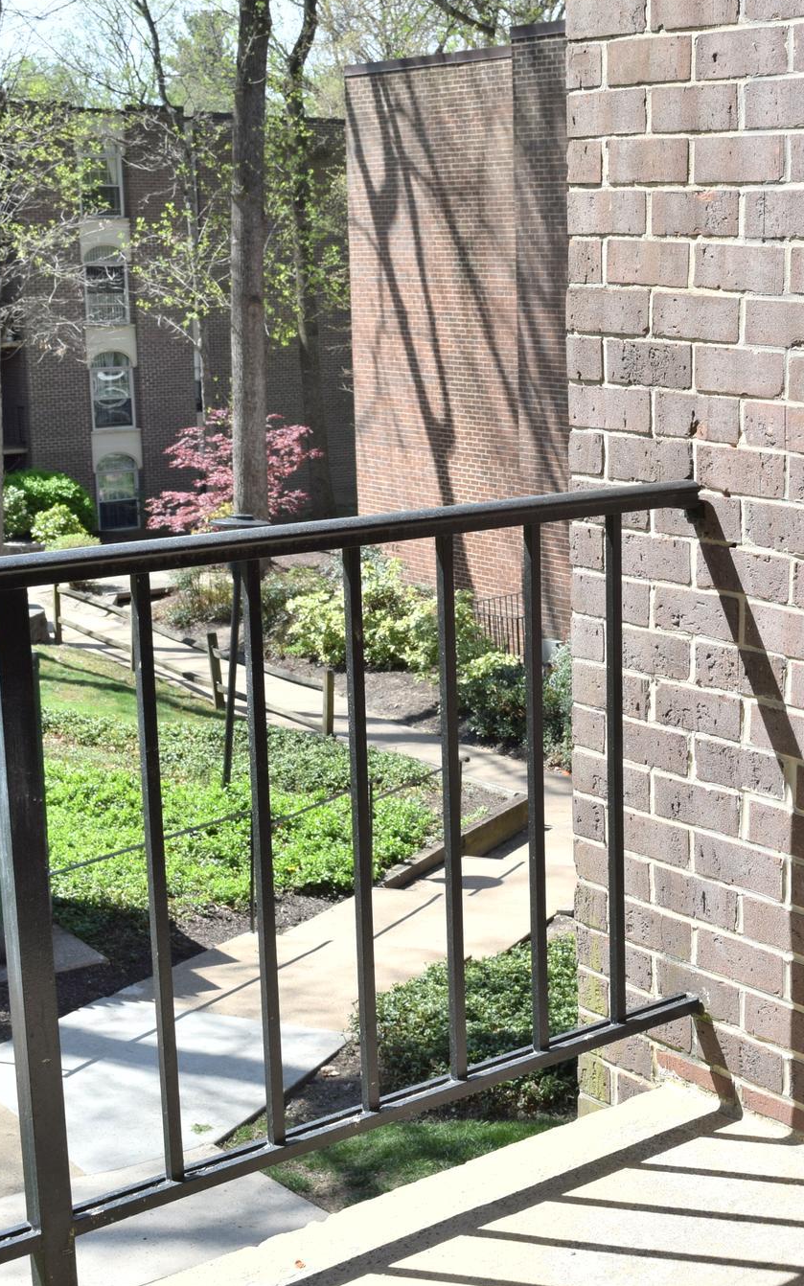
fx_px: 1963
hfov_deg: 22.8
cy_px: 640
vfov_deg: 36.3
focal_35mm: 56
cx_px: 666
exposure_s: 1/320
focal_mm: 24
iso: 200
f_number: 9
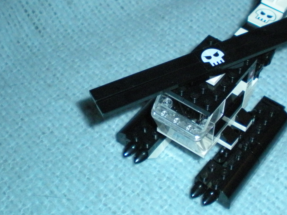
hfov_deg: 29.8
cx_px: 217
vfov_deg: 22.8
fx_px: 531
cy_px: 72
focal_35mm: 64
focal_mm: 6.3
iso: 400
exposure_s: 1/60
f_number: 3.1
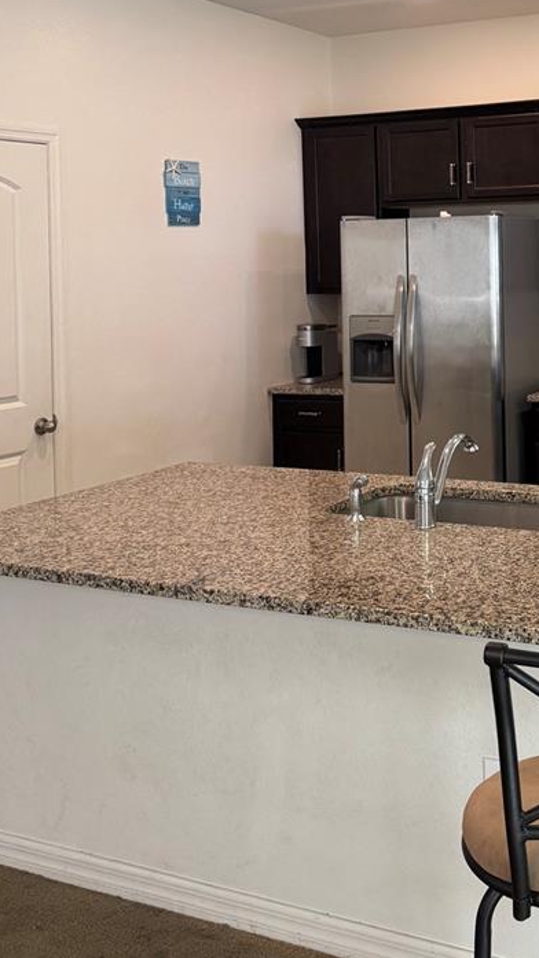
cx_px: 525
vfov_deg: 44.2
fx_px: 1144
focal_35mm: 45
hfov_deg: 25.4
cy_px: 260
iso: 200
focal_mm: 6.76
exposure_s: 1/120
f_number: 1.78
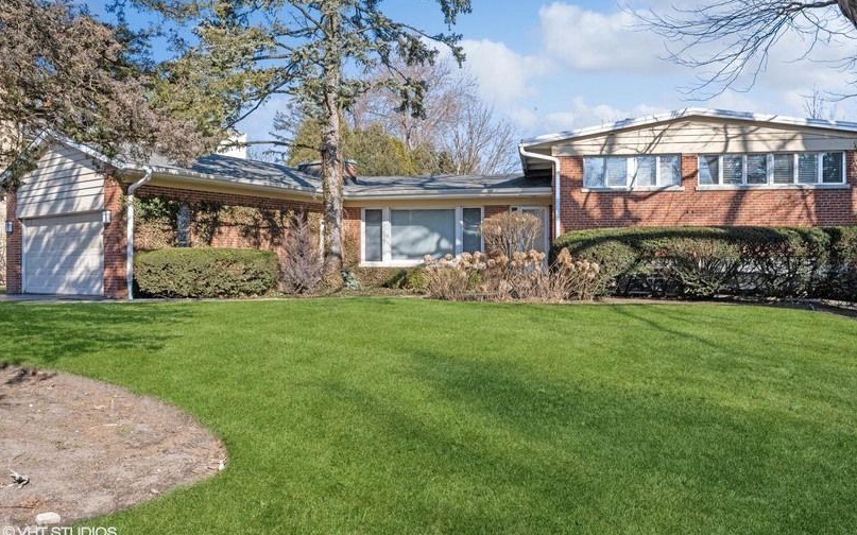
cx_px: 466
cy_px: 232
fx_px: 584
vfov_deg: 49.1
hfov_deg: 72.4
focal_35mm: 25
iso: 200
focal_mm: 22
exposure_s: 1/350
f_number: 9.5
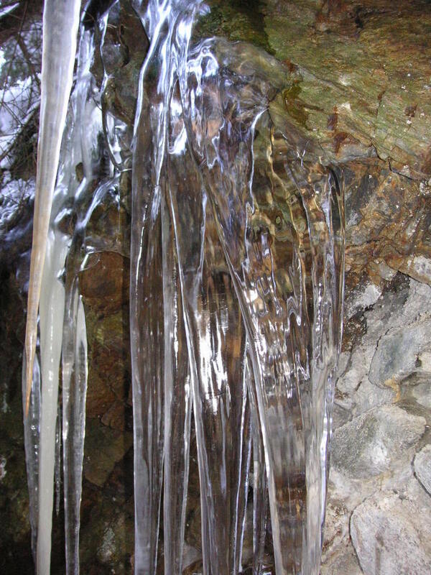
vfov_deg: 50.1
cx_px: 216
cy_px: 288
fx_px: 614
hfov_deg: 38.7
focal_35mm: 37
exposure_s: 1/45
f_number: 2.8
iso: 160
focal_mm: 6.1
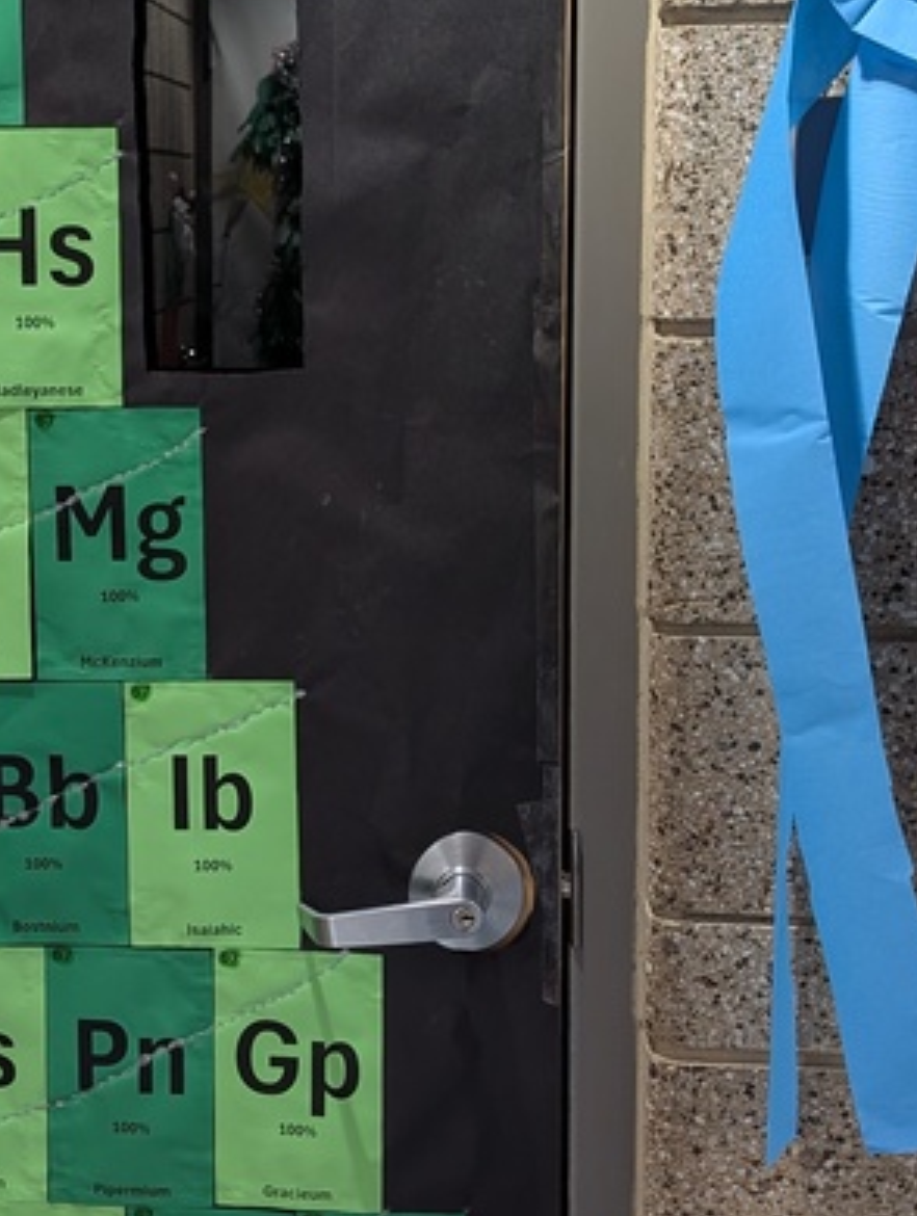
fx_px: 2218
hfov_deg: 23.2
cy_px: 511
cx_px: 292
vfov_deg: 30.6
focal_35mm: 63
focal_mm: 6.9
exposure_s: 1/24
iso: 111
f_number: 1.68
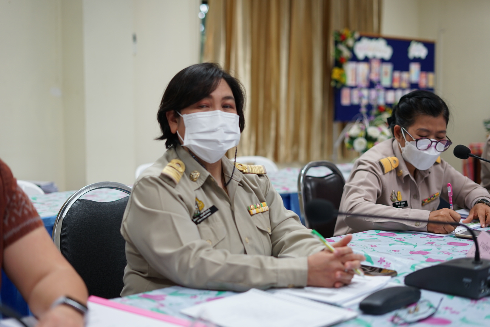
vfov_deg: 27.0
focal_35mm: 50
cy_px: 164
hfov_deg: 39.6
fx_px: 681
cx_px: 245
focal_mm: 50
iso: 400
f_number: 2.2
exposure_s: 1/125
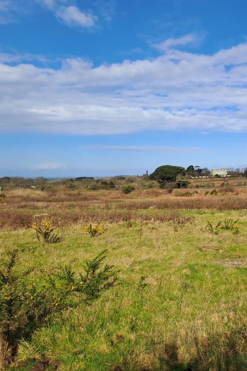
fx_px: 360
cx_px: 228
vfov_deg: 54.4
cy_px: 185
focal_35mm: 35
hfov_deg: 35.4
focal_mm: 4.65
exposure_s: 1/1508
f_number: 1.8
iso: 32
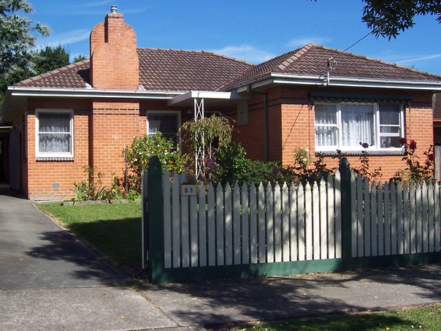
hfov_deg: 41.8
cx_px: 168
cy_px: 148
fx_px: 573
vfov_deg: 32.2
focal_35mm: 45
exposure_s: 1/500
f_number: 5.6
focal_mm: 5.6
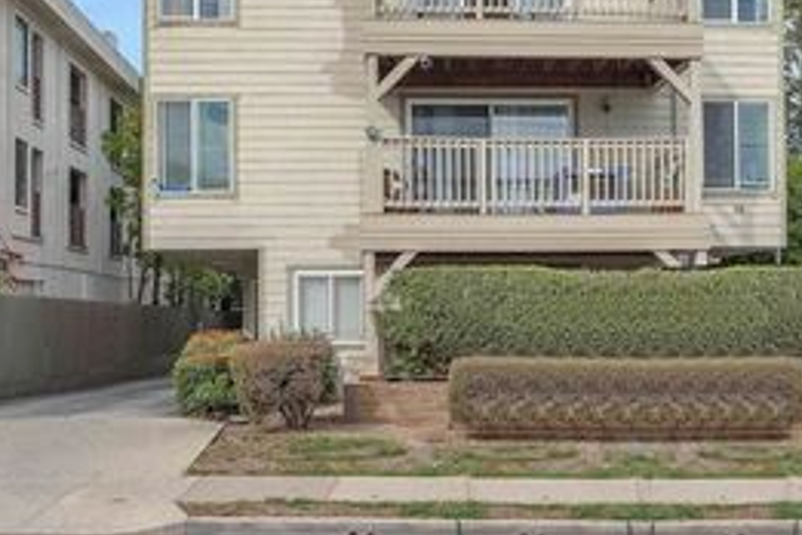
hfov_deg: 44.5
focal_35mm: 44
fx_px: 980
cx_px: 415
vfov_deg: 30.5
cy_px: 244
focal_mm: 23
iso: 125
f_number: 8
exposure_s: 1/350
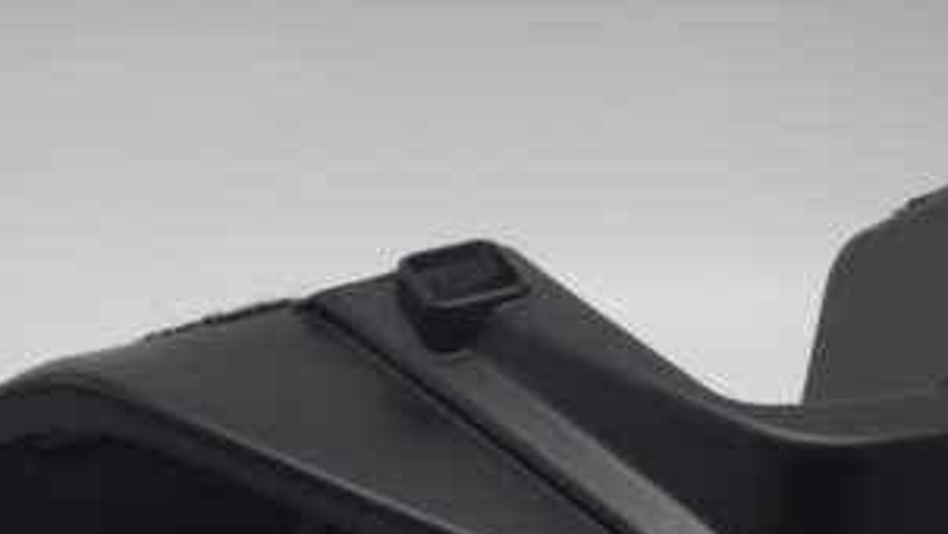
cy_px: 653
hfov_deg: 20.5
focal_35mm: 104
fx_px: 2615
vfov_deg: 11.4
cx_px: 640
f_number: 4.3
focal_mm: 8.5
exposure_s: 1/100
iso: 125
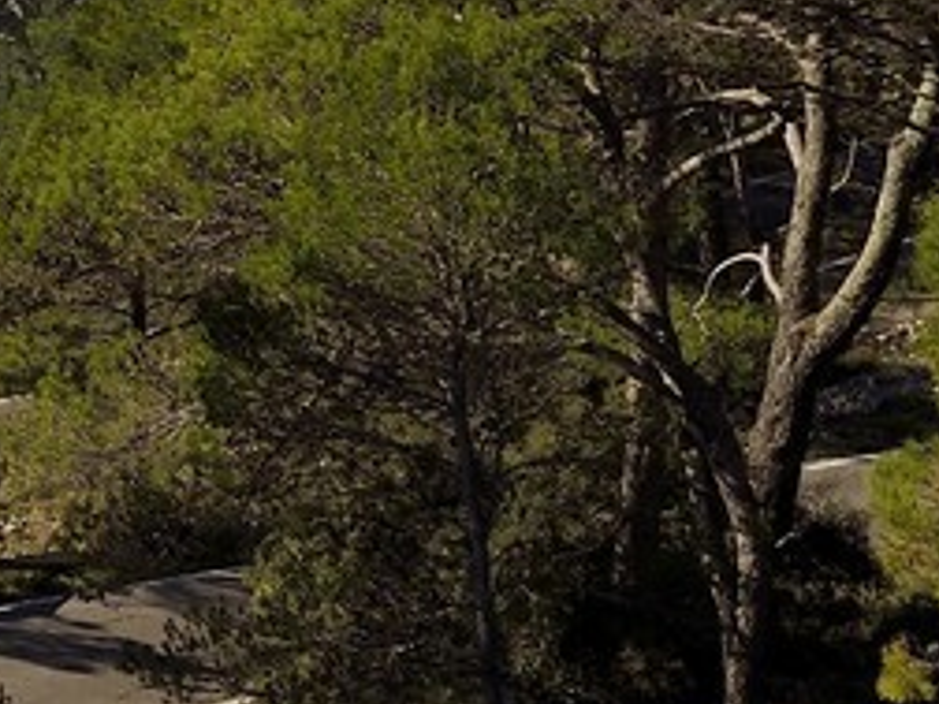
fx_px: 5127
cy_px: -499
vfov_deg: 7.6
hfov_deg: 9.3
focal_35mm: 189
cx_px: -1371
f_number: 11
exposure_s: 1/320
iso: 200
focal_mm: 31
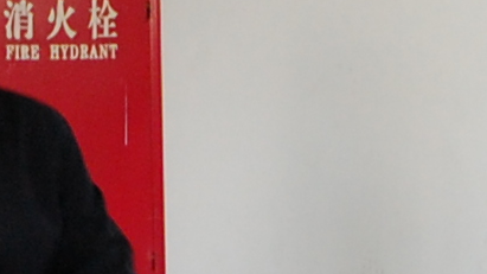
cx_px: -166
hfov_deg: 7.1
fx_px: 3860
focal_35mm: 299
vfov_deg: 4.0
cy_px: -222
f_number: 4.2
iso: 640
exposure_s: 1/30
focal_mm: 26
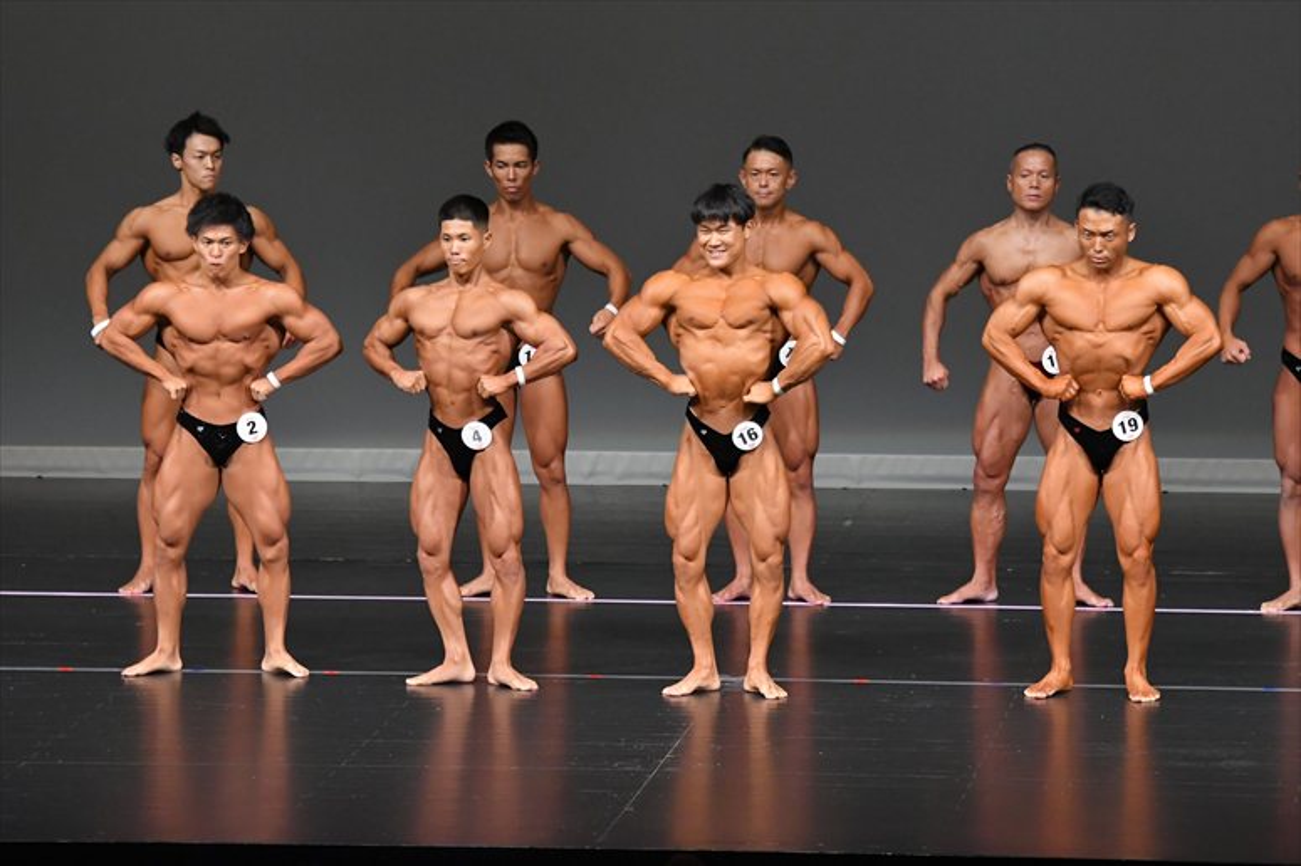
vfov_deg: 6.1
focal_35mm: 225
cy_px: 433
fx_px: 8127
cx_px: 650
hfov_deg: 9.2
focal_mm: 150
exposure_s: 1/400
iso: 4000
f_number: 5.6
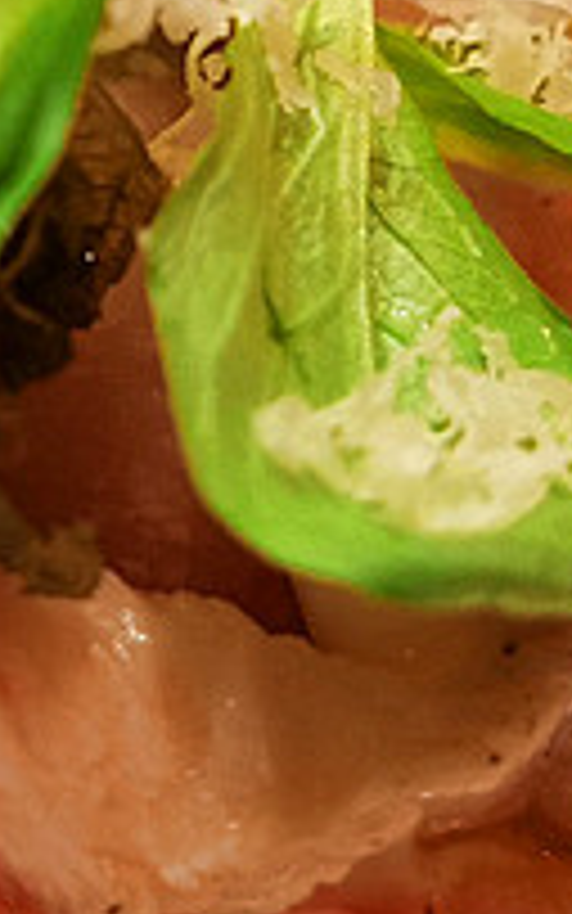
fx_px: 2816
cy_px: 342
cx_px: 135
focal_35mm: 113
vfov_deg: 18.4
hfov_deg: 11.6
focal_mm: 5.56
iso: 250
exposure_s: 1/100
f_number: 1.6
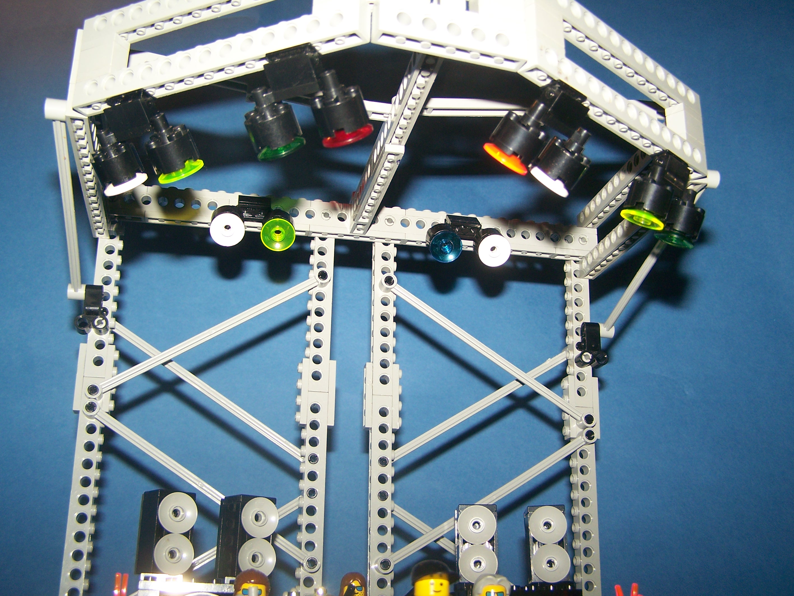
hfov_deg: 48.9
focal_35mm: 38
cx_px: 397
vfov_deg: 37.8
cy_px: 298
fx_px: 872
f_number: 2.8
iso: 80
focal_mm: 6.3
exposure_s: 1/60
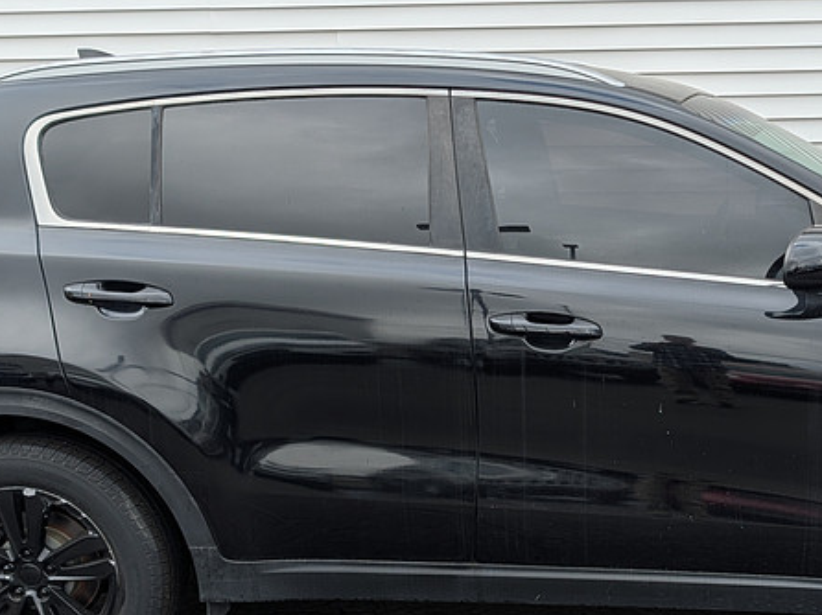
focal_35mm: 55
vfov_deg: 26.4
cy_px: 396
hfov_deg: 34.1
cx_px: 634
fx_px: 1305
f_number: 1.68
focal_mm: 6.9
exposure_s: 1/1294
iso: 21
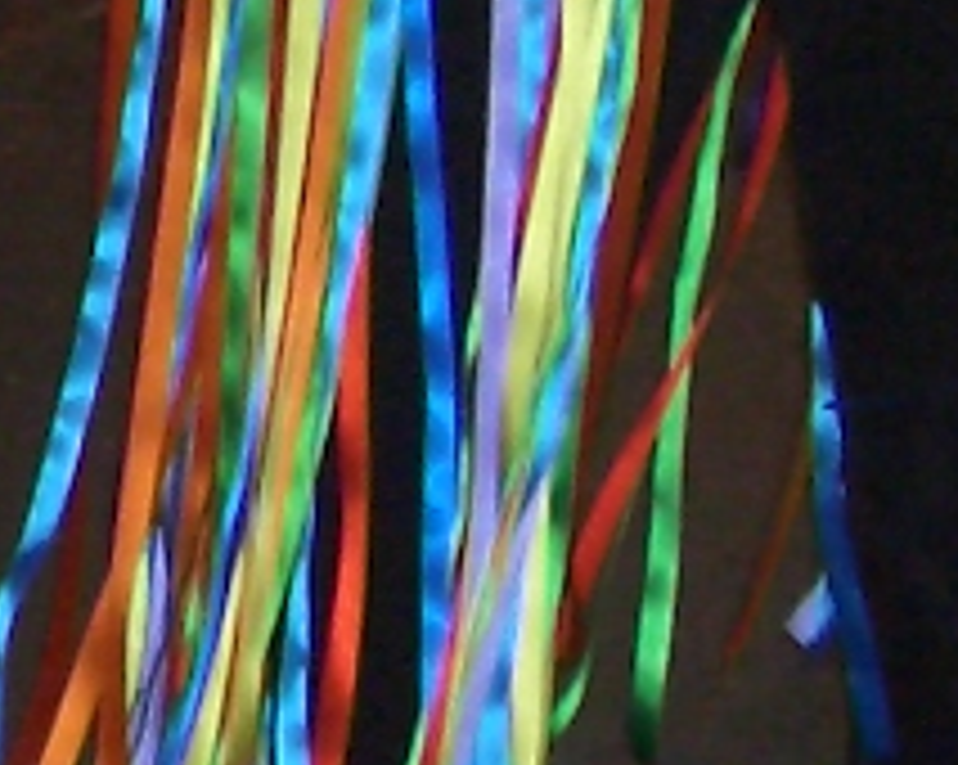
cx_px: -337
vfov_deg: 5.3
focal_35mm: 286
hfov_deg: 6.7
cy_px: -554
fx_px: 8102
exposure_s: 1/60
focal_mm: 8
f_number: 2.8
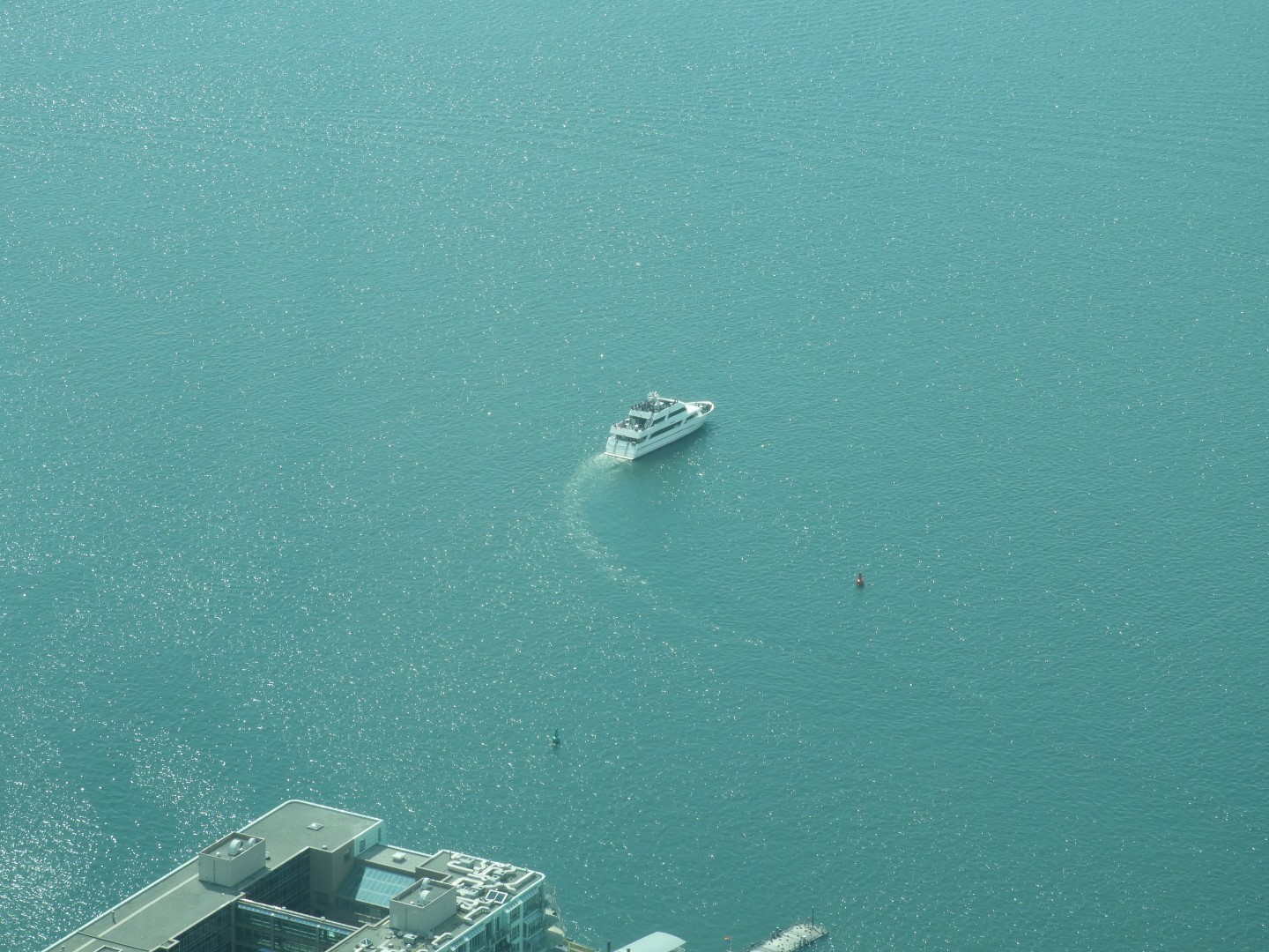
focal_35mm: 135
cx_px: 634
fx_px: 4949
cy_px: 476
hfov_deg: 14.6
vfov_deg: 11.0
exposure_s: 1/60
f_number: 5
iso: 140
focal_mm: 24.2
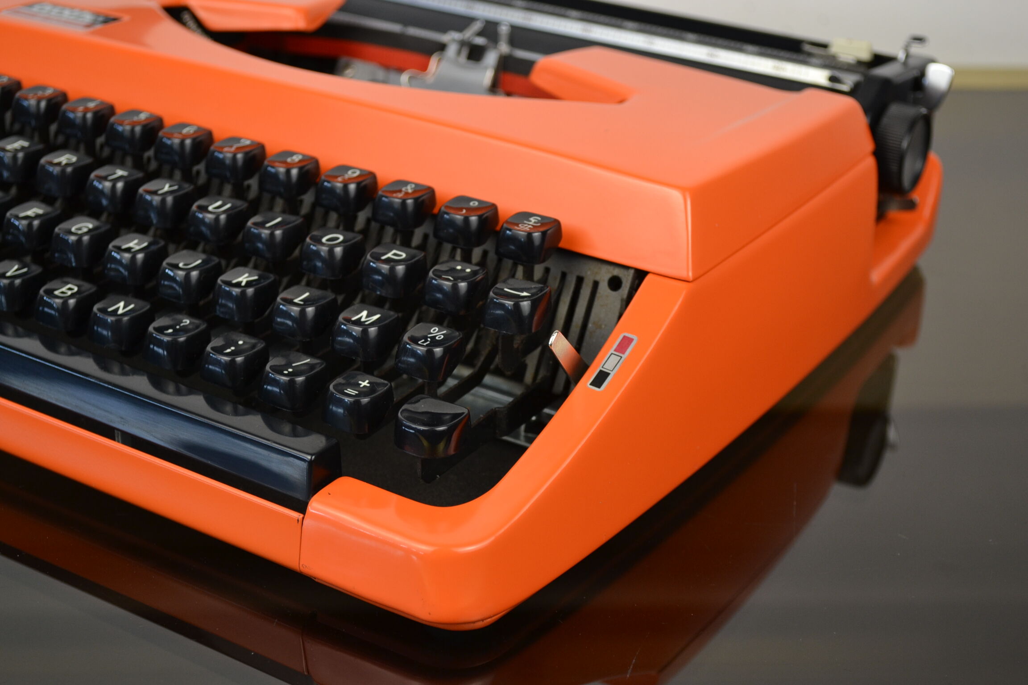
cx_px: 514
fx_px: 1713
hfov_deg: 33.4
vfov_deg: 22.6
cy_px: 342
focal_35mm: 60
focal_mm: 40
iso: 400
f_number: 5.3
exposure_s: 1/100
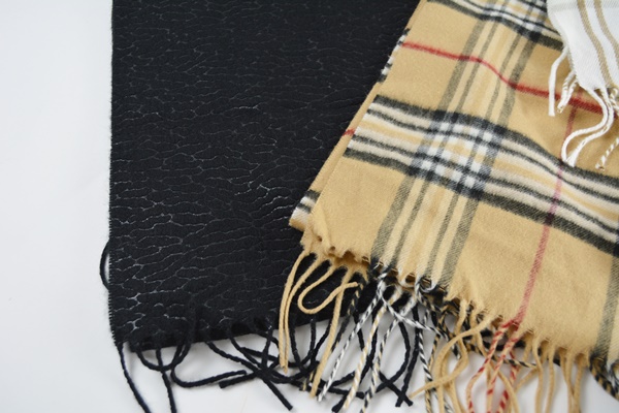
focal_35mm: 36
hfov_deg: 53.1
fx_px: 619
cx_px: 310
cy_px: 206
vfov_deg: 36.9
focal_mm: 24
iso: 400
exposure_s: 1/100
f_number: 5
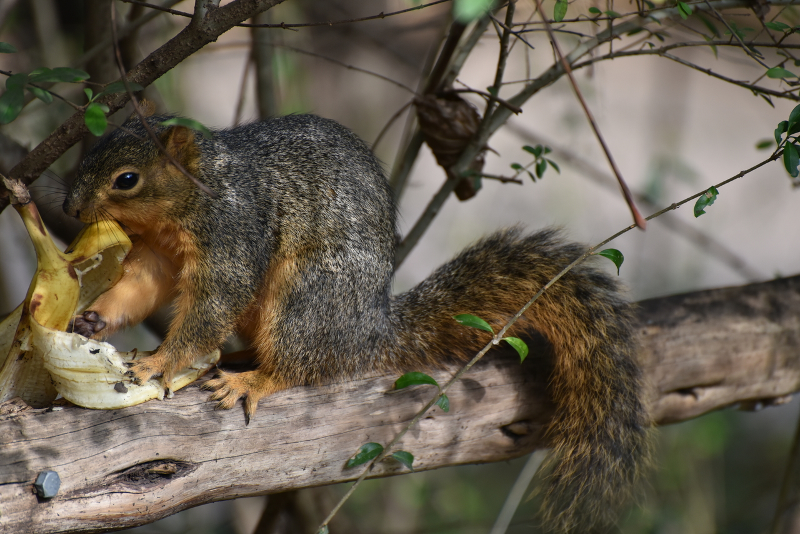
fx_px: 6668
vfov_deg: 4.6
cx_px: 400
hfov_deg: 6.9
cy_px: 267
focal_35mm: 300
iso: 720
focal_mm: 300
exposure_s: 1/640
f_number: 5.6
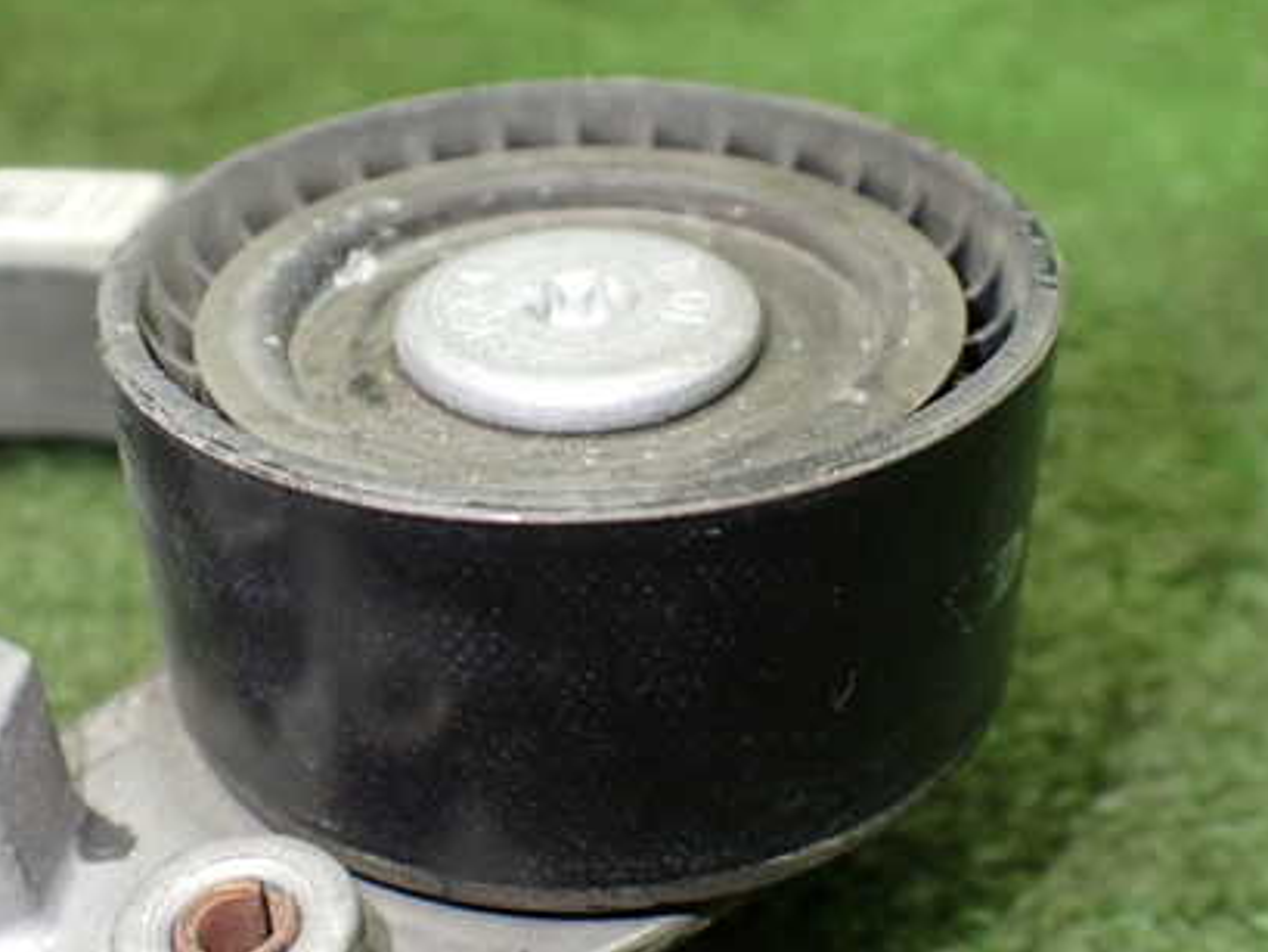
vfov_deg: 32.9
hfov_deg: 42.9
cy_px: 462
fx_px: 1612
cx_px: 598
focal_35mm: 44
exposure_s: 1/125
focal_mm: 5.4
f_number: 2.3
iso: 640
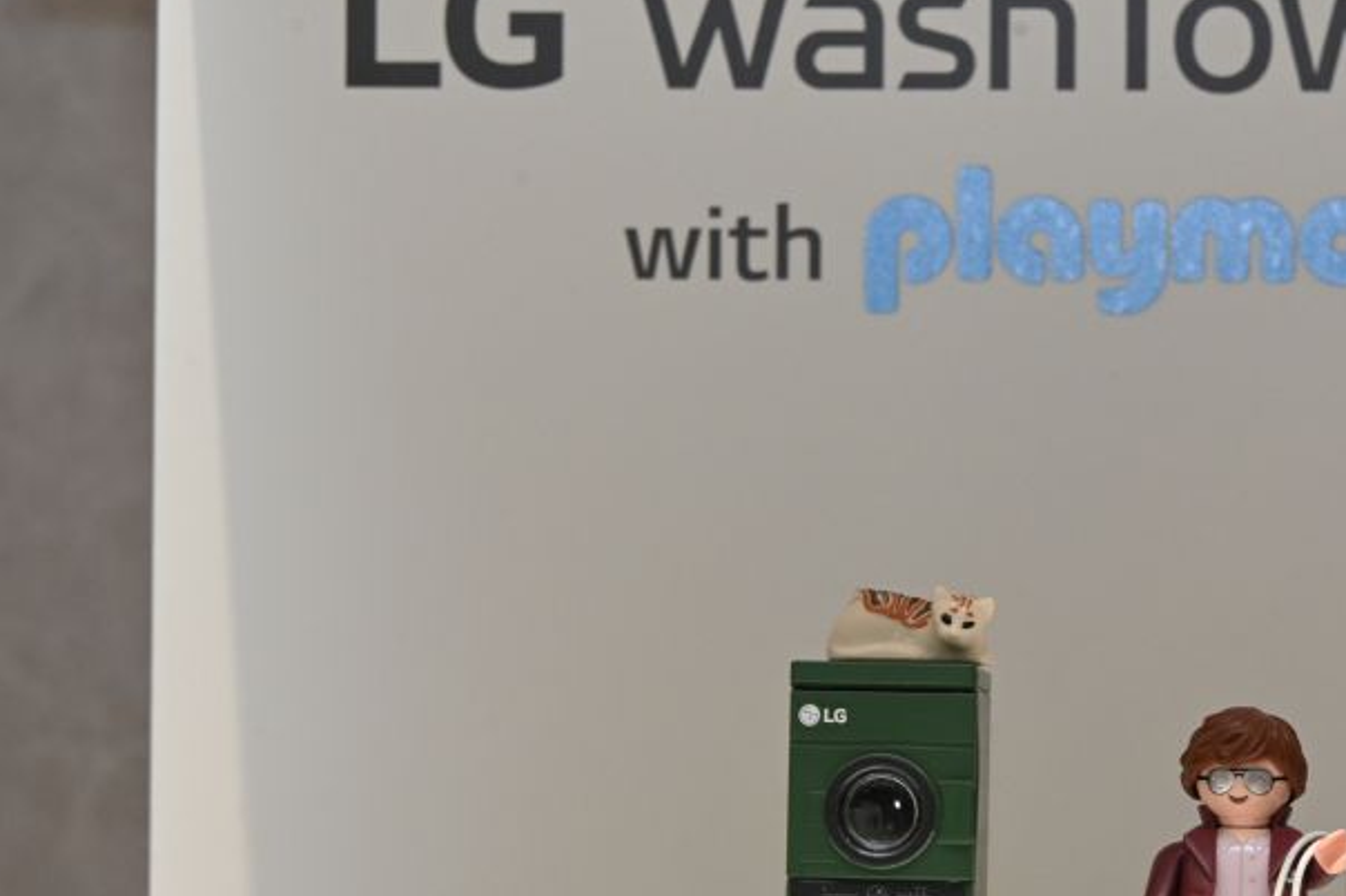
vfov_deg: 5.7
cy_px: 501
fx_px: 8968
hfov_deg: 8.6
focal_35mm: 240
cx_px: 936
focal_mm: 145
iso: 1600
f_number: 11
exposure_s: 1/60
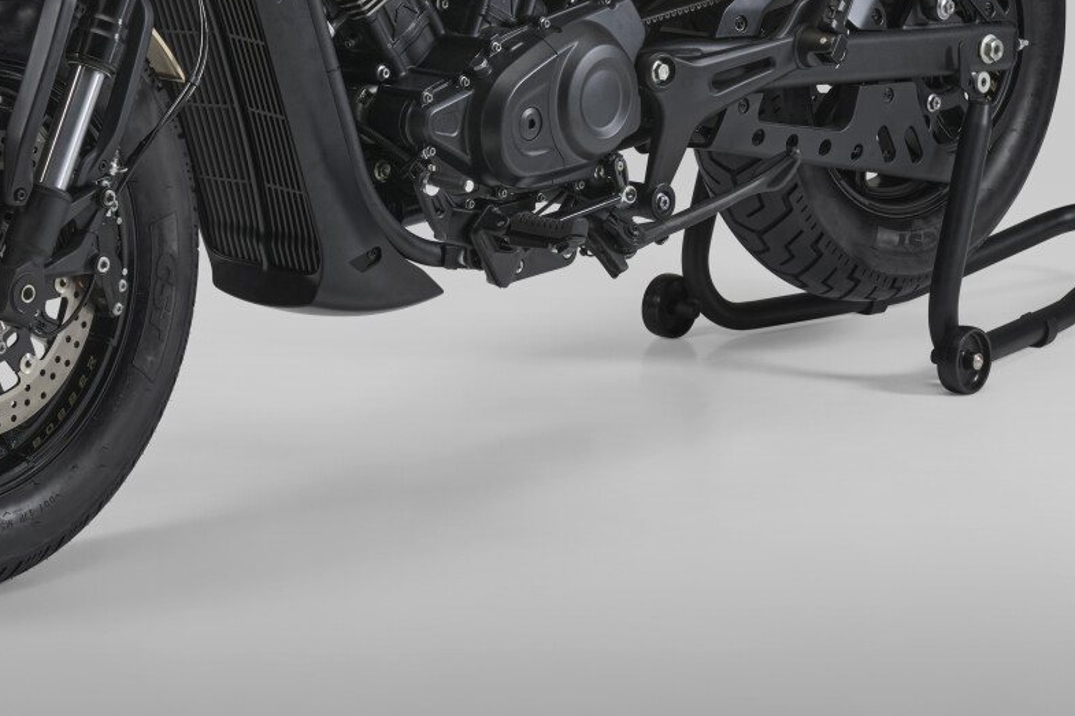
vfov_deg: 9.1
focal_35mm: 149
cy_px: -73
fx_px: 4448
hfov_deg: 13.8
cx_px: 448
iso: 100
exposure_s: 1/25
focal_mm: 65
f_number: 14
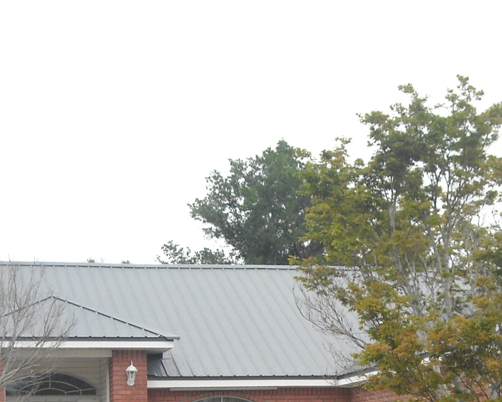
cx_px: 360
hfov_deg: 17.9
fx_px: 1590
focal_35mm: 107
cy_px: 397
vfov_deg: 14.2
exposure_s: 1/250
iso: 141
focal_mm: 7.92
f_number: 6.3
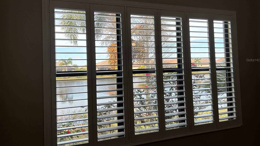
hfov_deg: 66.1
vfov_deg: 40.0
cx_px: 129
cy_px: 60
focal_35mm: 29
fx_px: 200
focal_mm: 5.7
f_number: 1.5
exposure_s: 1/625
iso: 50
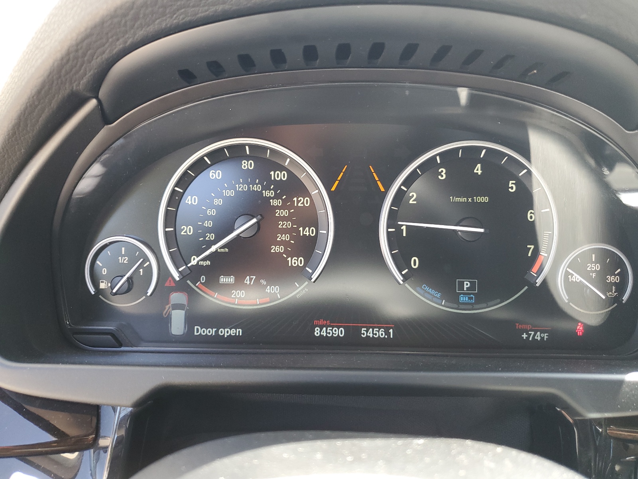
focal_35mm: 26
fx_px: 479
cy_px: 240
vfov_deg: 53.1
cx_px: 319
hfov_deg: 67.3
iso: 82
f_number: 1.5
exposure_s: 1/120
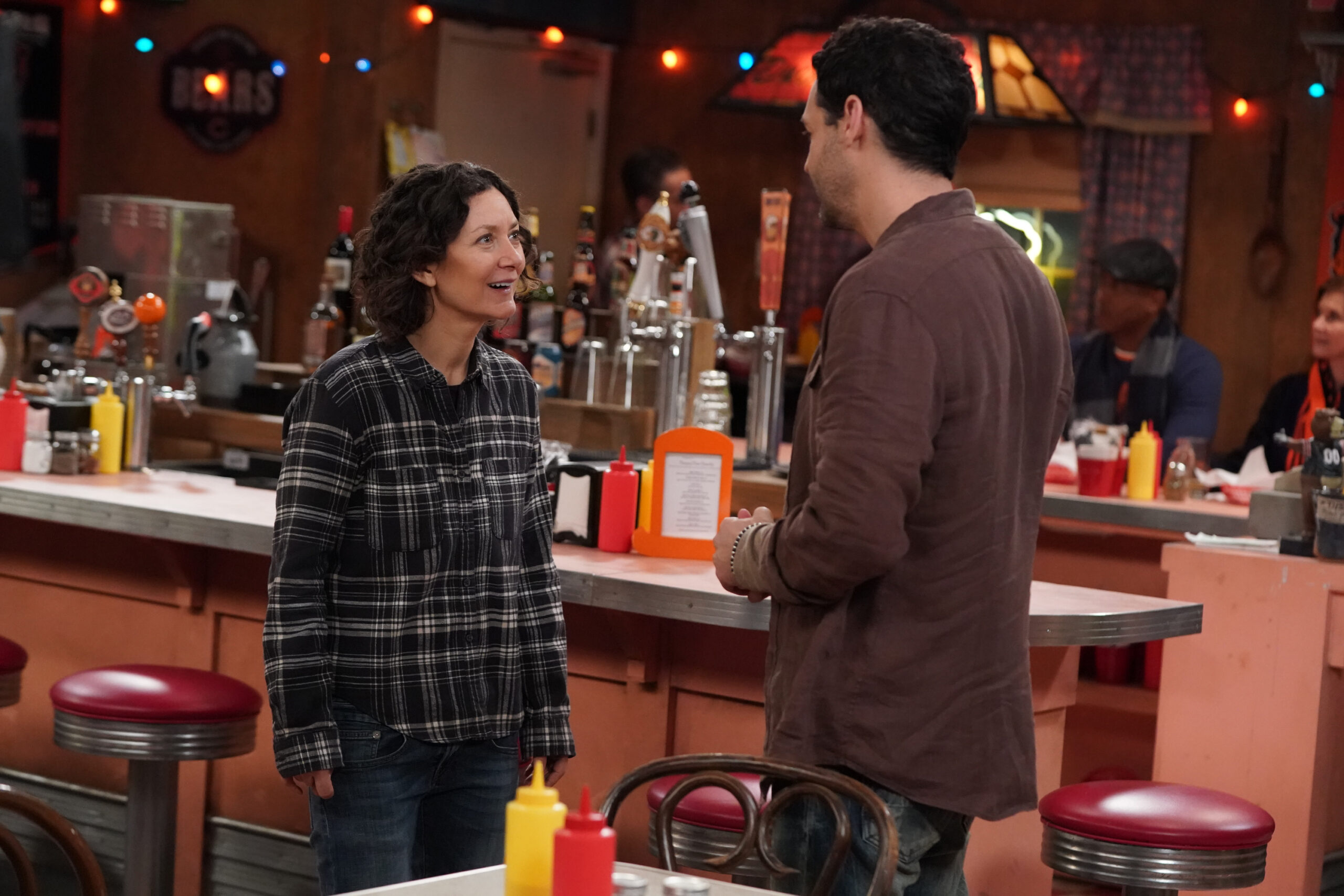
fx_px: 3136
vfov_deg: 16.3
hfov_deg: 24.2
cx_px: 672
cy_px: 448
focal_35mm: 84
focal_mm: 84
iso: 8000
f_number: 3.5
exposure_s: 1/200
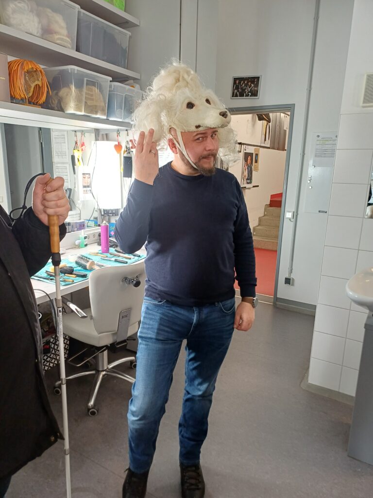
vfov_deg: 69.4
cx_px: 186
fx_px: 359
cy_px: 249
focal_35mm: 25
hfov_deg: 54.9
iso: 320
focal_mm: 4.65
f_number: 1.8
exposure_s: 1/50
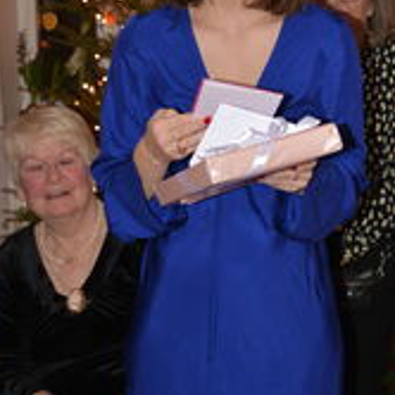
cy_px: 142
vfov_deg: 20.1
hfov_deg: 20.0
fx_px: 1110
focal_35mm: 86
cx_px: 295
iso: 800
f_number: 4.2
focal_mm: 42
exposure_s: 1/60
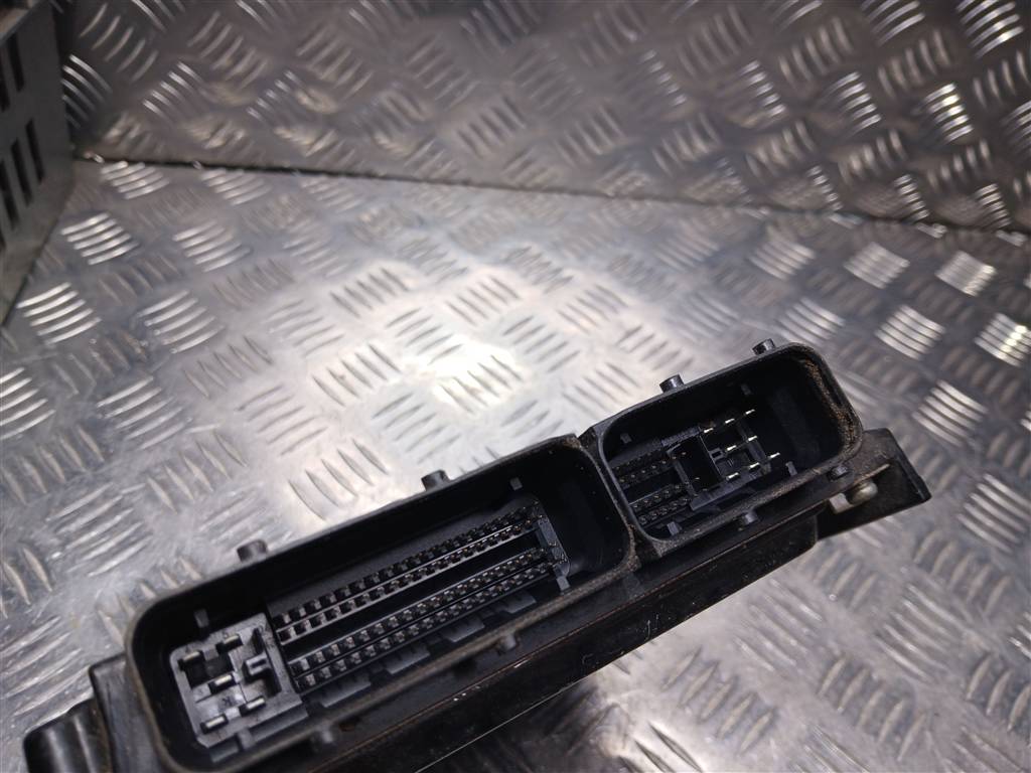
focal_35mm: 26
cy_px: 386
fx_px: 774
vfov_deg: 53.1
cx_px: 516
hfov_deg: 67.3
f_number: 1.8
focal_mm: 3.98
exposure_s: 1/50
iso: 20
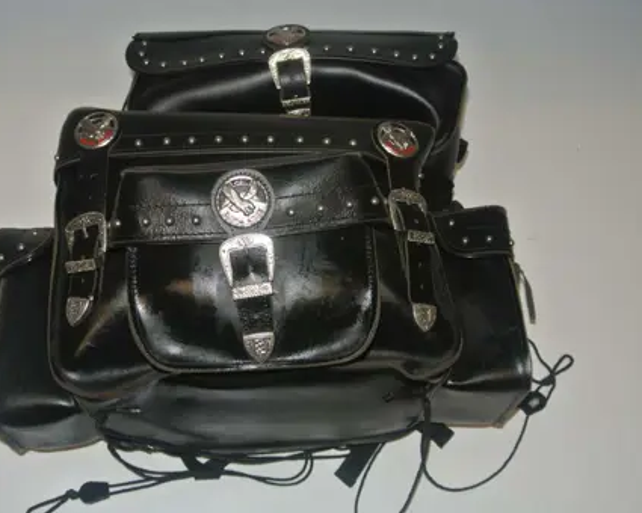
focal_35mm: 44
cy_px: 266
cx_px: 281
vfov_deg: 34.1
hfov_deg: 41.9
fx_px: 836
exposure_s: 1/60
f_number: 4
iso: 200
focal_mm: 14
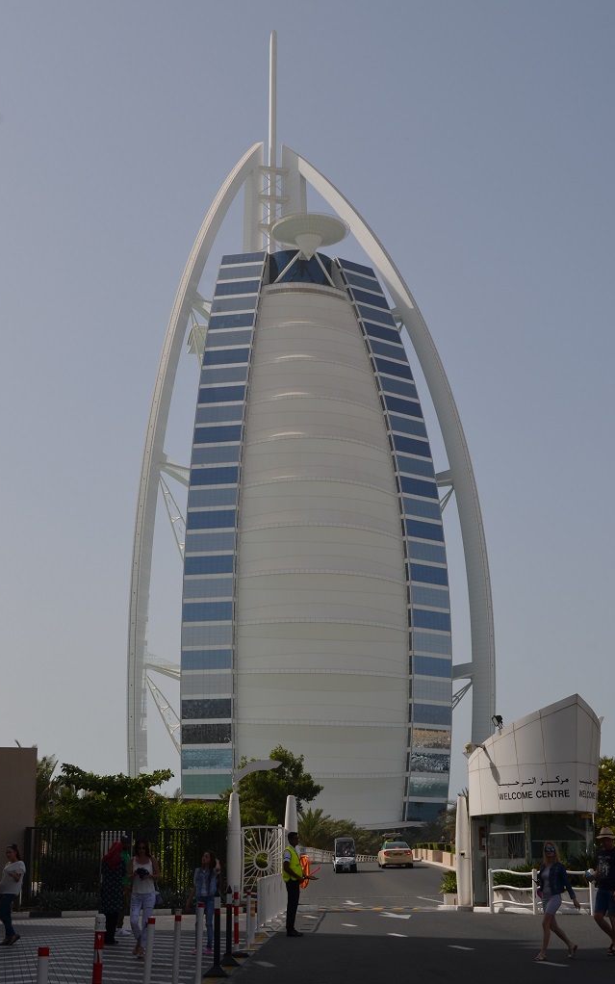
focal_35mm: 54
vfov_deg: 37.8
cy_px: 492
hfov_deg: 24.2
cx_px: 296
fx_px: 1435
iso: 100
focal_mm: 35
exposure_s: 1/400
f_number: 9
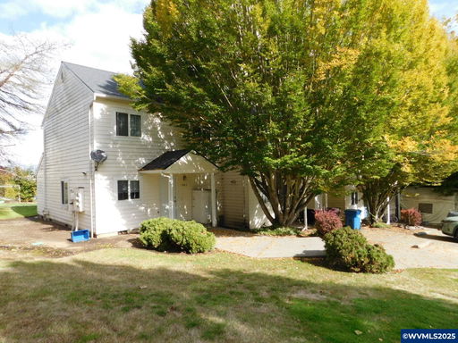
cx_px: 229
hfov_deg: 73.9
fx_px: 304
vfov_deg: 58.9
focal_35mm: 23
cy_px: 172
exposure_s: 1/800
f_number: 3
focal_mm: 4
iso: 125
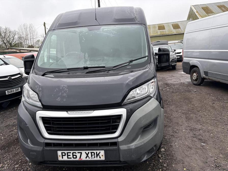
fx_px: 171
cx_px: 114
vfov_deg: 53.1
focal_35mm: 26
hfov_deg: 67.3
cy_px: 86
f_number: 1.6
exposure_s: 1/716
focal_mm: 5.96
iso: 64
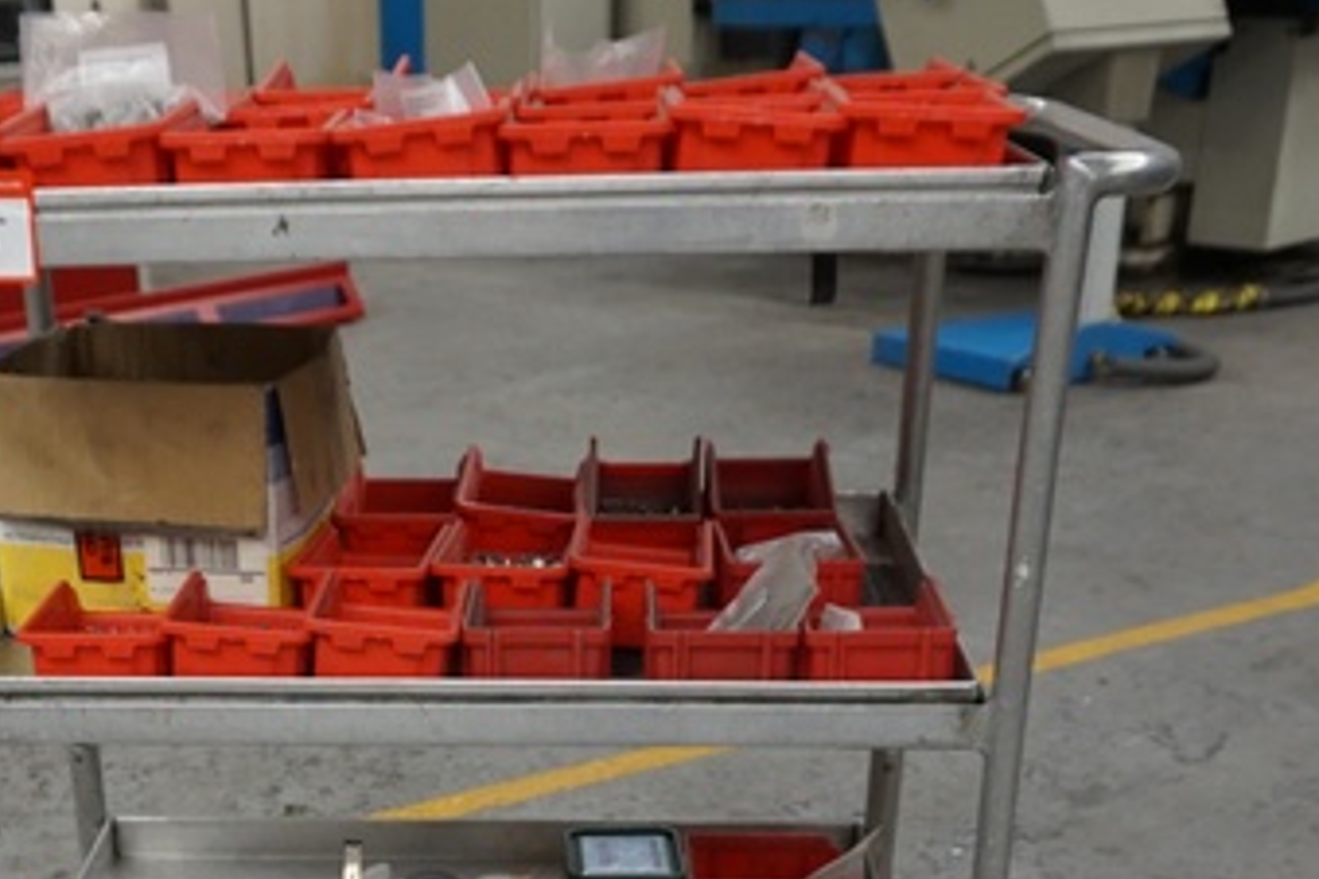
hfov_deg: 38.1
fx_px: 1868
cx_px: 372
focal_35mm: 51
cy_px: 910
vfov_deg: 25.0
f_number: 4
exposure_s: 1/160
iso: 1000
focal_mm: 16
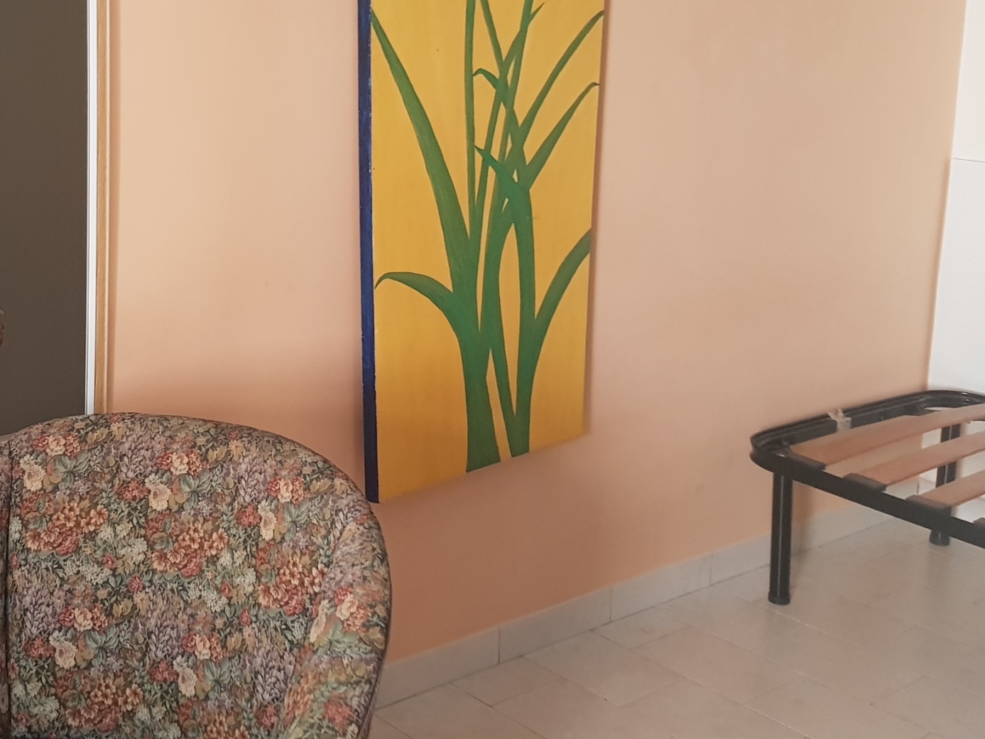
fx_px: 1366
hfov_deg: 37.6
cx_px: 136
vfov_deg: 30.0
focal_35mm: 48
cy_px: 233
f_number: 1.7
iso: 200
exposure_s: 1/12
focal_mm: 4.2
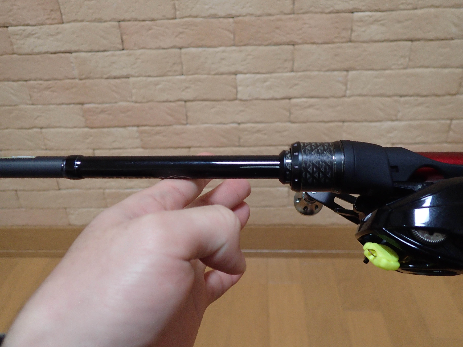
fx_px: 401
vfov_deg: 46.8
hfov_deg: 60.0
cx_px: 232
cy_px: 174
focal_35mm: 30
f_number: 2.3
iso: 320
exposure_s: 1/30
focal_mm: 5.5
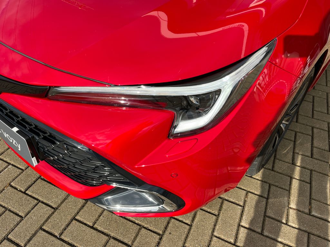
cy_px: 124
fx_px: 248
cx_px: 165
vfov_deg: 53.1
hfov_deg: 67.3
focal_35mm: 26
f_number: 1.6
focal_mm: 5.1
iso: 50
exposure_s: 1/1339
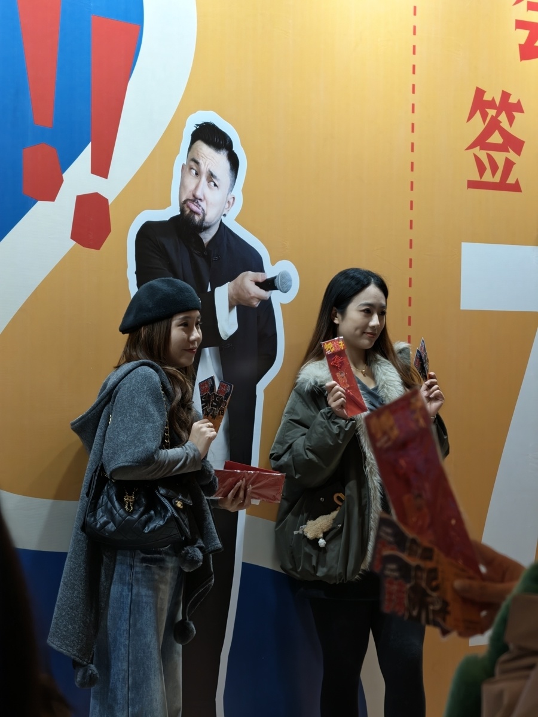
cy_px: 358
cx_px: 269
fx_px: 2798
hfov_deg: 11.0
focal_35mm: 135
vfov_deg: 14.6
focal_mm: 24.85
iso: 1250
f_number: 3.1
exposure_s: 1/100
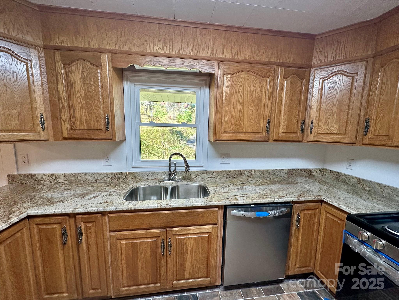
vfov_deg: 85.7
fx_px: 161
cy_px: 150
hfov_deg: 102.1
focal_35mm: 14
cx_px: 200
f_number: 2.2
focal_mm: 2.22
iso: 100
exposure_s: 1/120
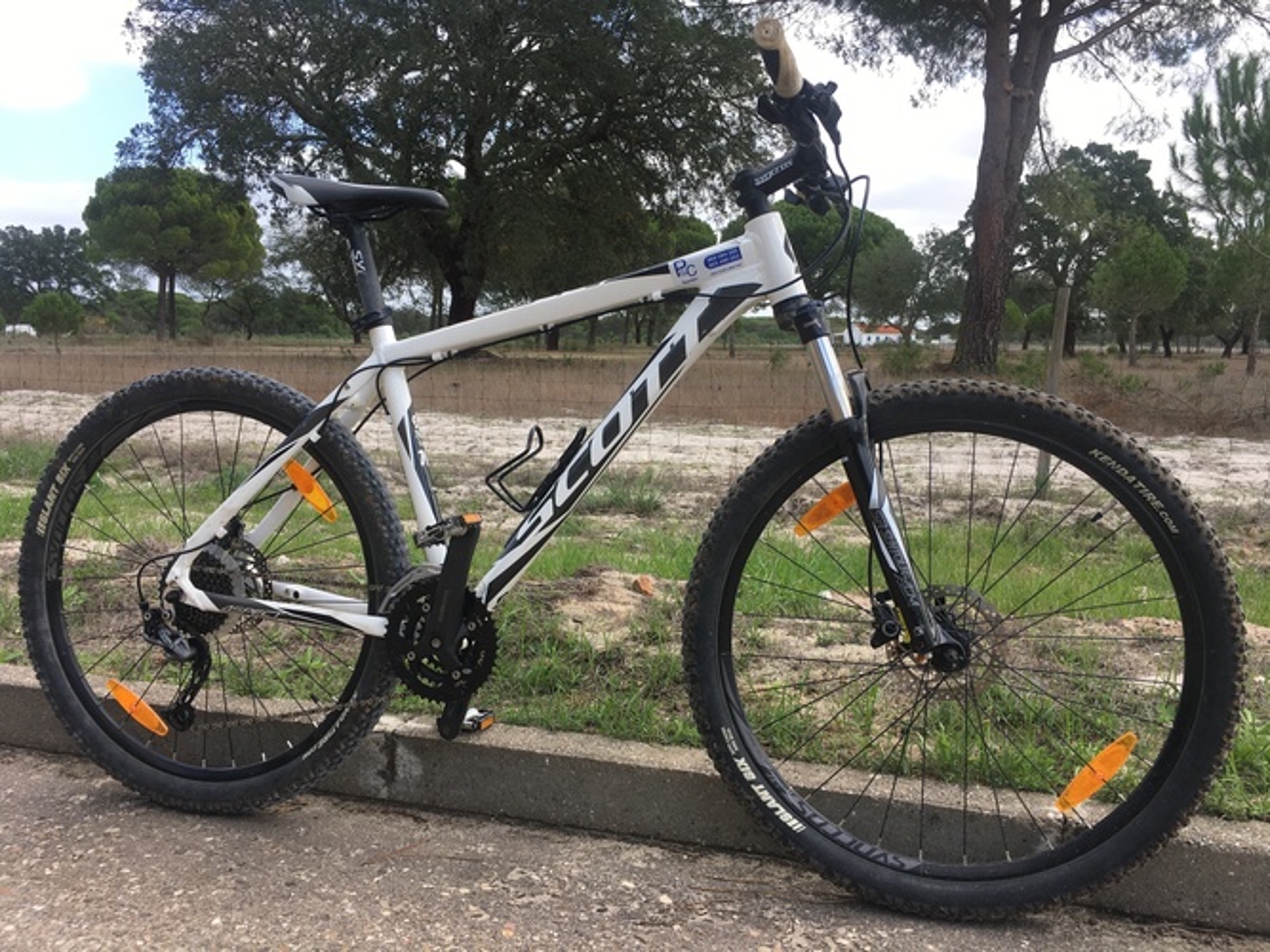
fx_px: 1064
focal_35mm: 29
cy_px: 476
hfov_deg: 61.7
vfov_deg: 48.2
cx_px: 635
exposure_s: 1/469
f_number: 2.2
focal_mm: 4.15
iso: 25
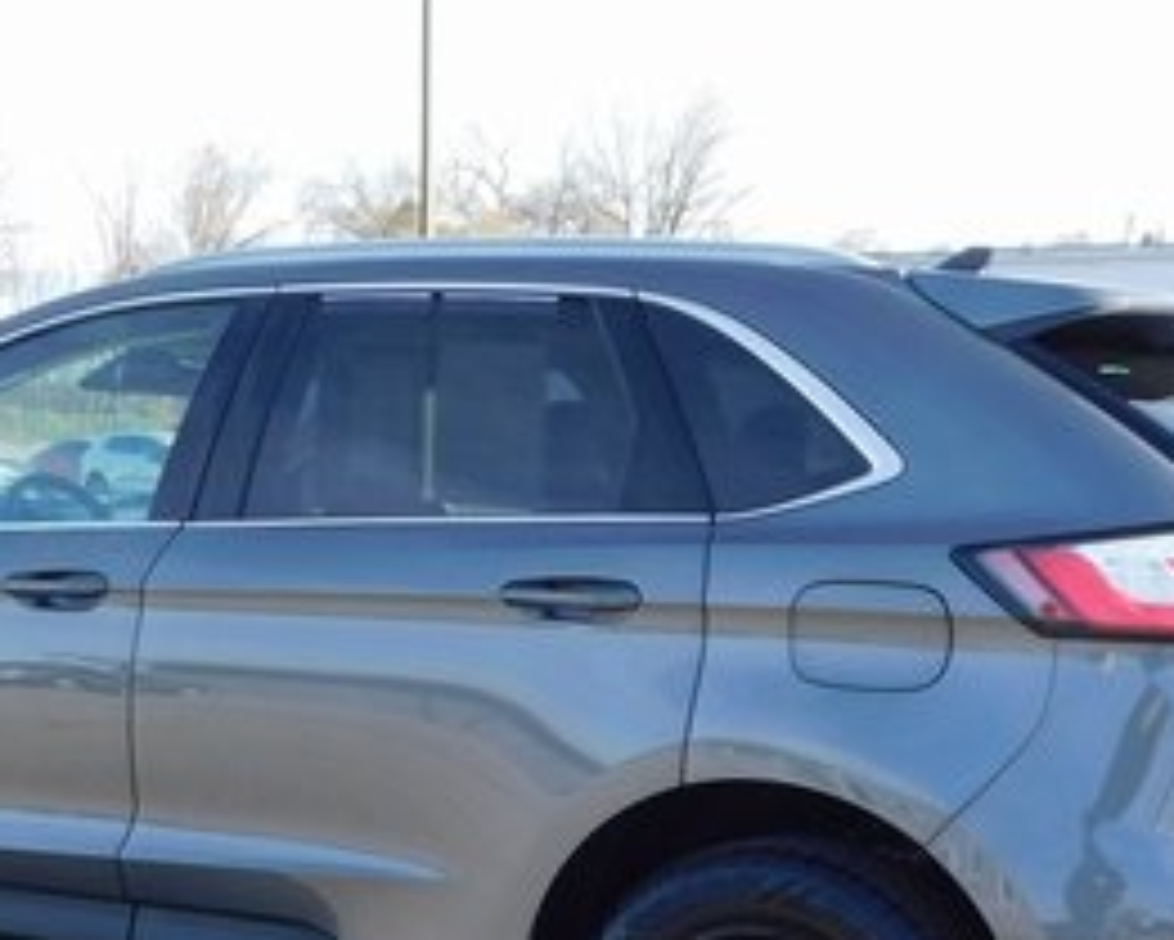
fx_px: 2329
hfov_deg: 28.3
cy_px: 832
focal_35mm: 67
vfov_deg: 22.3
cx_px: 553
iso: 125
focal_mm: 4.9
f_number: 3.2
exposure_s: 1/500
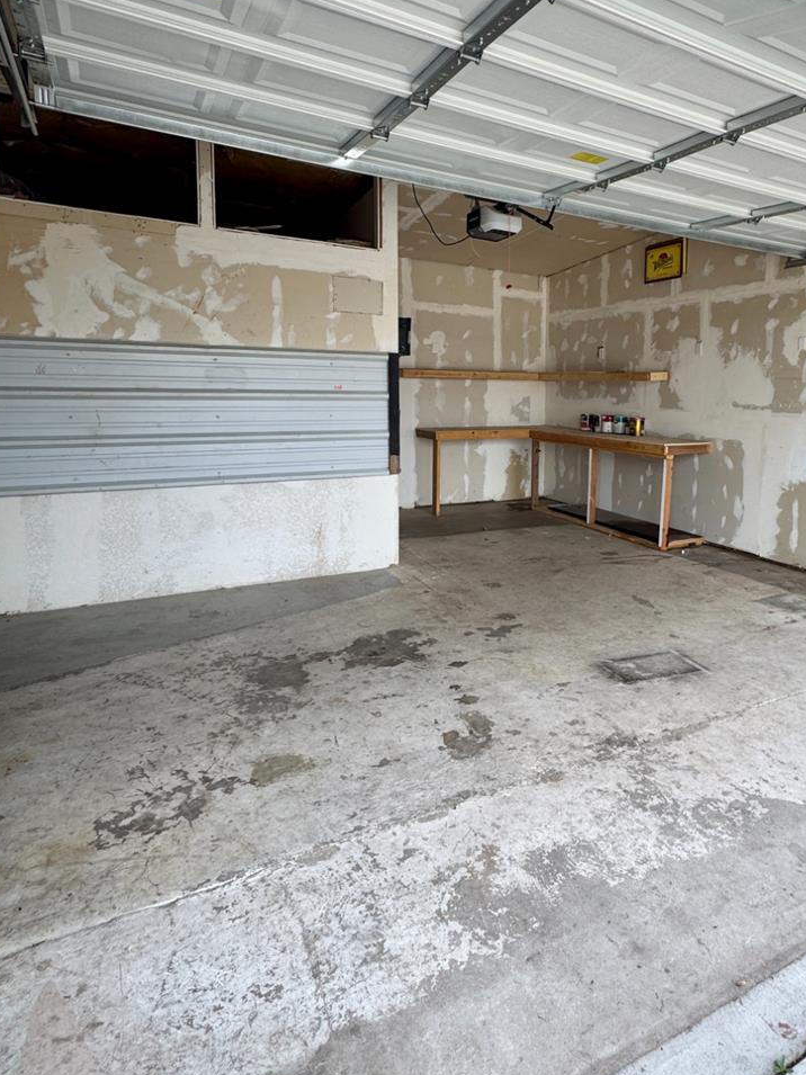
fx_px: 683
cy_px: 455
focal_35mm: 22
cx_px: 549
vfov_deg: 75.9
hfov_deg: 59.4
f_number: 2.2
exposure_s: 1/151
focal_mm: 2.22
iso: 40
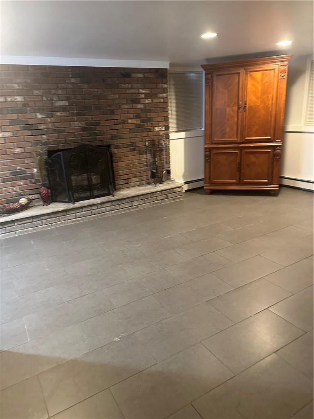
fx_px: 290
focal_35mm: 24
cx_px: 157
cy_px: 210
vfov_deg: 71.6
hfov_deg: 56.8
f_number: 1.78
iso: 800
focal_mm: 6.86
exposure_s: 1/40
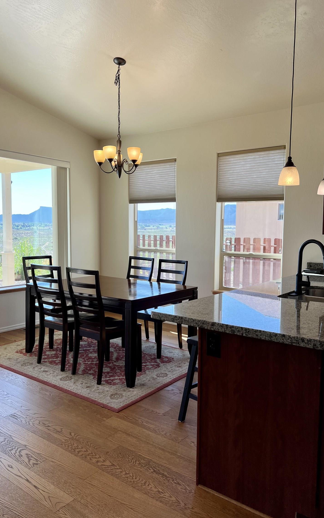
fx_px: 396
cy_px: 259
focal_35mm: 28
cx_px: 156
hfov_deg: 44.5
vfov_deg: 66.5
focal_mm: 5.7
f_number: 1.5
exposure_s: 1/572
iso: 50
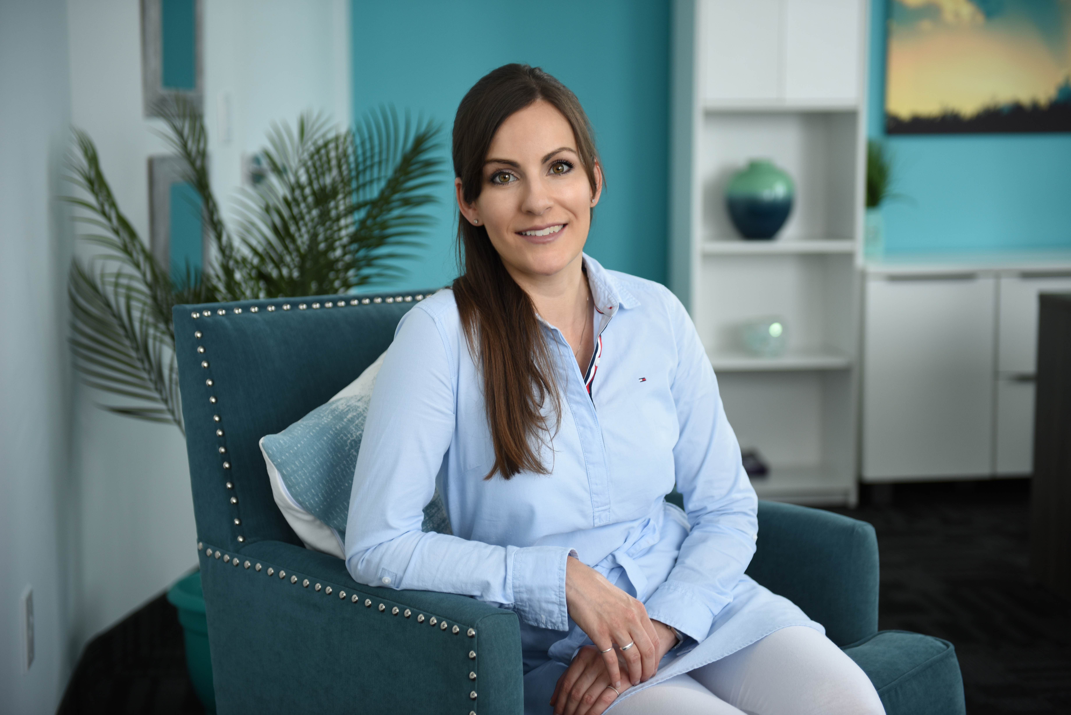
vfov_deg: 22.6
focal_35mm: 60
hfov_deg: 33.4
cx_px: 536
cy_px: 358
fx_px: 1785
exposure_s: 1/160
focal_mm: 60
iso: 320
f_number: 2.8
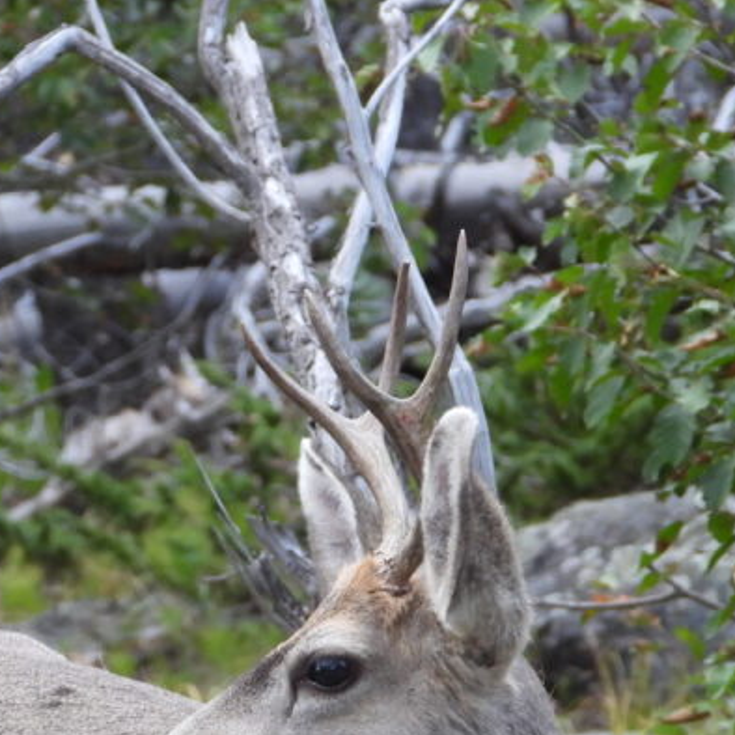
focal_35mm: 586
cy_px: 610
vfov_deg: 3.0
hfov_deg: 3.0
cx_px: 241
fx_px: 14077
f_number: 4.5
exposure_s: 1/160
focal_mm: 45.8
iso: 400
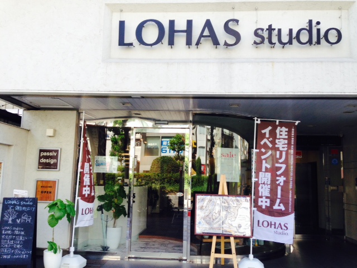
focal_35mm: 33
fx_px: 340
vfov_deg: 42.9
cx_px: 178
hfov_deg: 55.4
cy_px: 134
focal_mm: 4.12
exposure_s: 1/212
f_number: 2.4
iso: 50
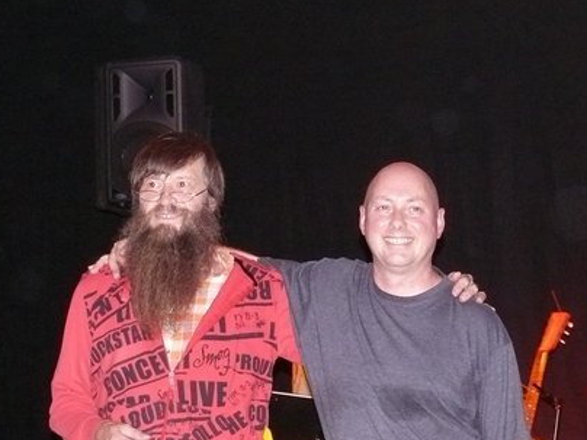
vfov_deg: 16.3
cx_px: 339
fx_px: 1509
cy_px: 443
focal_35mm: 89
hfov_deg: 22.0
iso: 400
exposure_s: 1/30
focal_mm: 7.6
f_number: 2.8
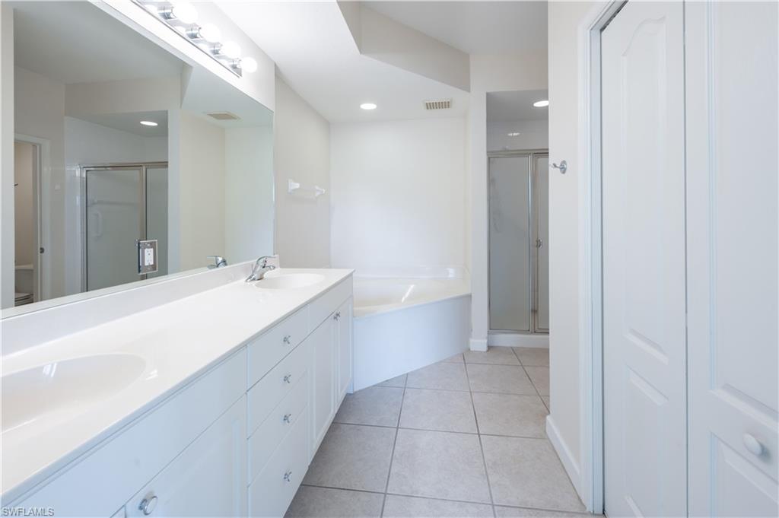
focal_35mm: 14
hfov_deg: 104.3
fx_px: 303
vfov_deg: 81.1
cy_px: 259
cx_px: 390
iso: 125
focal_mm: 14
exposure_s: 1/5
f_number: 11
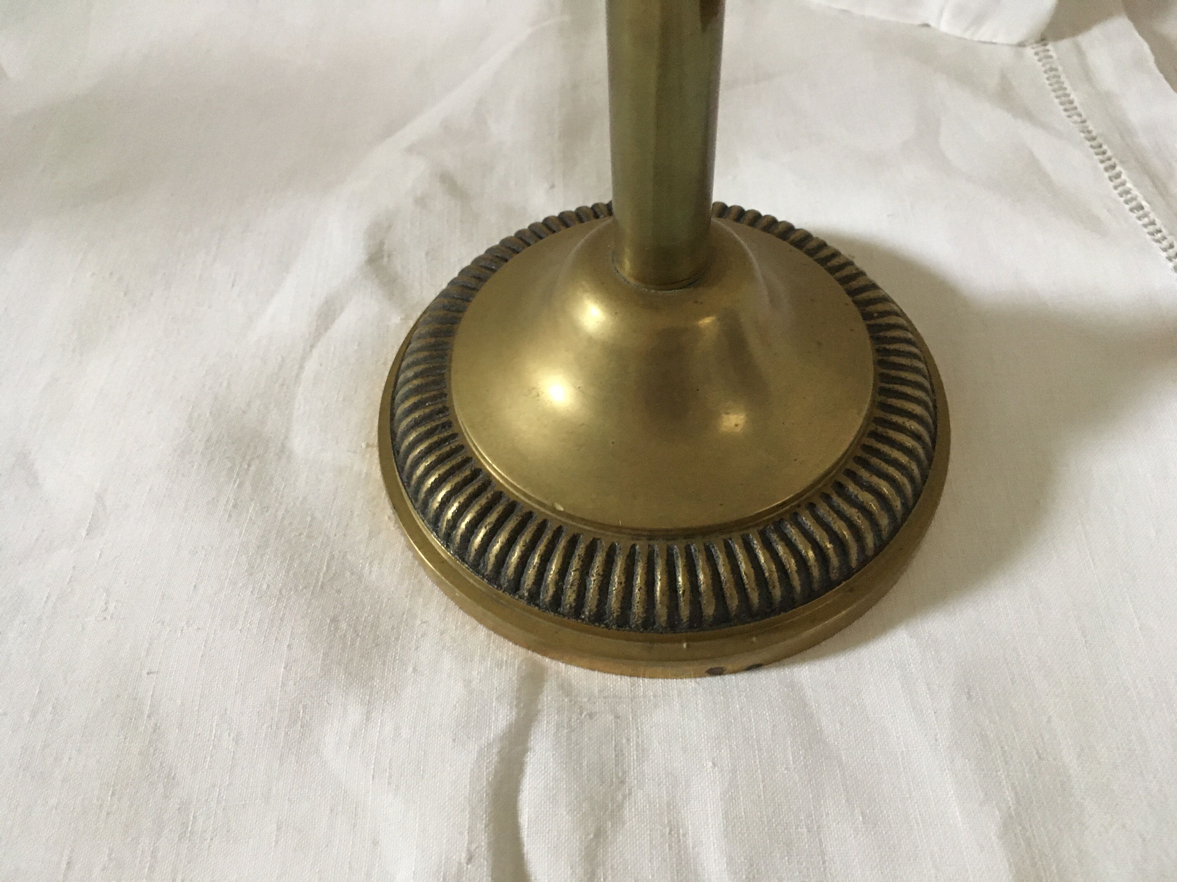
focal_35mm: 29
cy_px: 441
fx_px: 986
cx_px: 588
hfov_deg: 61.7
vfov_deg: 48.2
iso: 250
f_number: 2.2
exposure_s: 1/17
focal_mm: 4.15
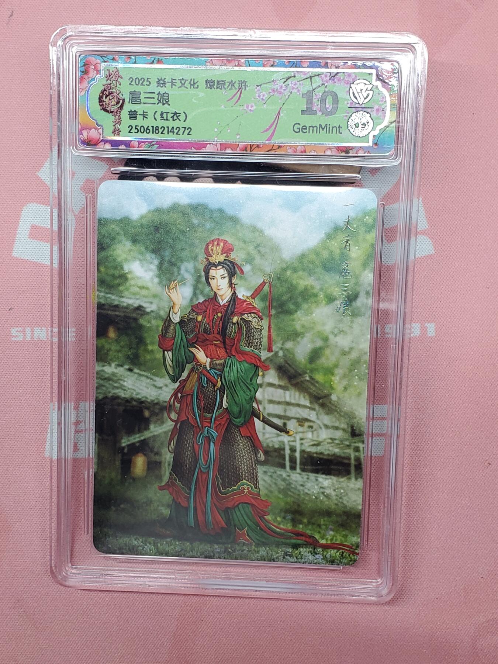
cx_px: 249
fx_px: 499
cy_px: 332
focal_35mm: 26
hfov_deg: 53.1
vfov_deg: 67.3
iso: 160
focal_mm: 4.3
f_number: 2.4
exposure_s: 1/100
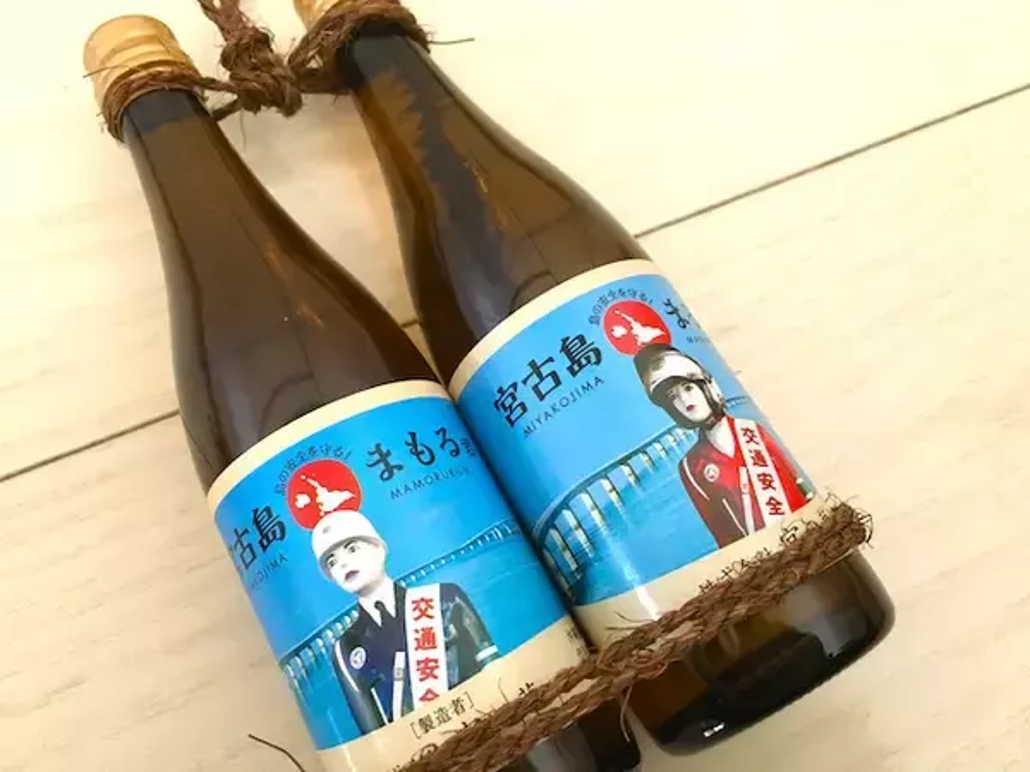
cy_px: 386
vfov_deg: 48.2
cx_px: 515
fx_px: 863
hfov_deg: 61.7
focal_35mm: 29
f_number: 2.2
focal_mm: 4.15
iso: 200
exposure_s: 1/24
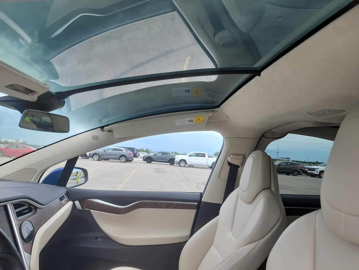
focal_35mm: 24
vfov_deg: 56.8
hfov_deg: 71.6
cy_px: 135
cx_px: 180
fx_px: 249
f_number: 1.8
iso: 50
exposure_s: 1/201
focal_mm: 6.7
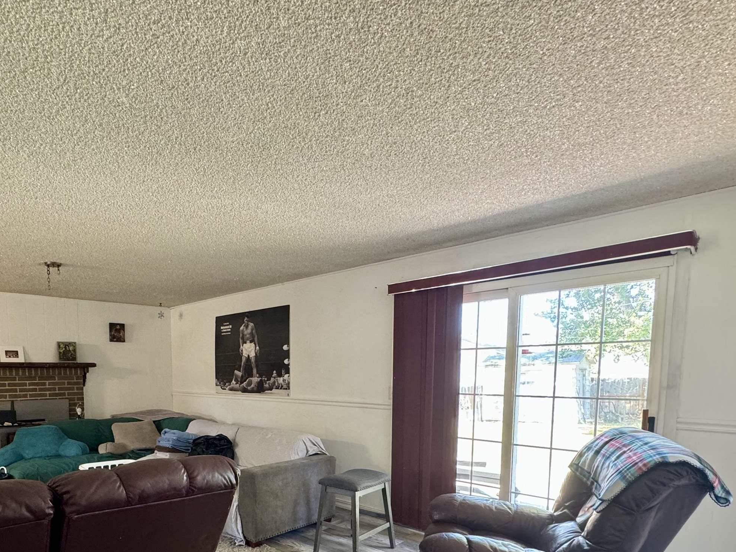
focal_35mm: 22
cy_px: 421
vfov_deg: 57.6
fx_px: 468
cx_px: 276
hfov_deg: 75.1
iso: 250
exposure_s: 1/60
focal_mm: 2.22
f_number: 2.2
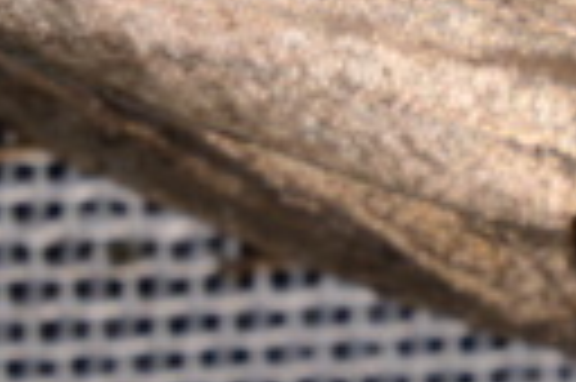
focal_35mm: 786
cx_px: 396
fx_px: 12561
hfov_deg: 2.6
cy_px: 148
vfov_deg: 1.7
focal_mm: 85
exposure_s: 1/60
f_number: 25
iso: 100
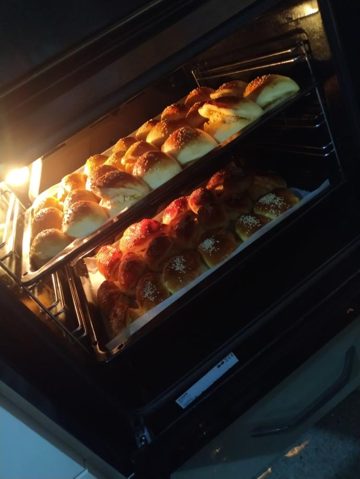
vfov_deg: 71.6
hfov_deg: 56.8
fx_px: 333
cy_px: 240
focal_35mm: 24
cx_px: 180
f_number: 1.9
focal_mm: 3.94
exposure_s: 1/13
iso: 1600
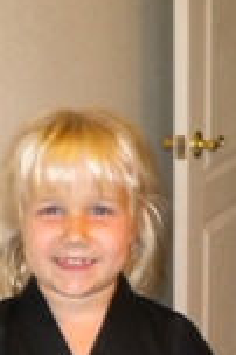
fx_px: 1133
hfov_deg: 11.9
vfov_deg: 16.9
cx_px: 84
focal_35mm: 115
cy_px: 453
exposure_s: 1/30
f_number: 3.1
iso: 400
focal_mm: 6.3
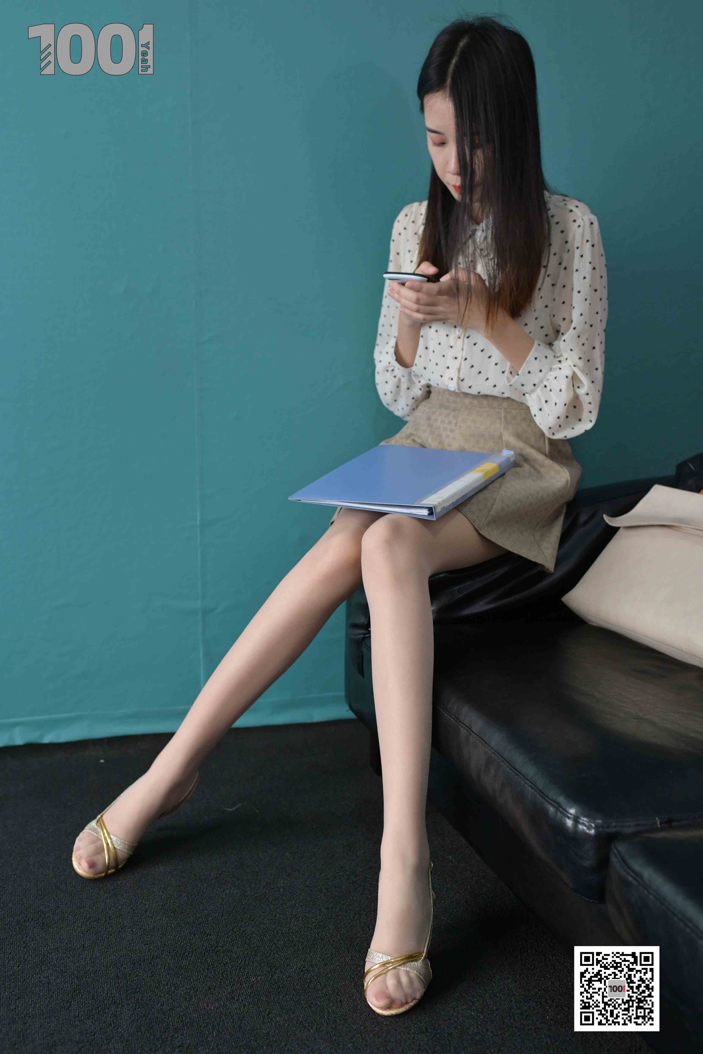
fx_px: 1025
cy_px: 527
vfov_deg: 54.4
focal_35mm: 35
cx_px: 352
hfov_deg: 37.9
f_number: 3.5
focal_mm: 35
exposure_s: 1/160
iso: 800
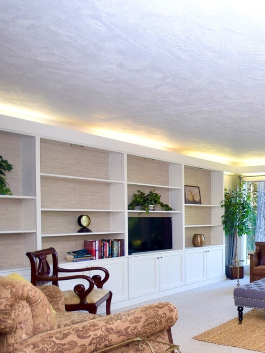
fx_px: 296
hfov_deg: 34.9
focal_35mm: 29
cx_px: 338
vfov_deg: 60.8
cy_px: 221
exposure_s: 1/80
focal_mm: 10
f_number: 4.5
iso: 400
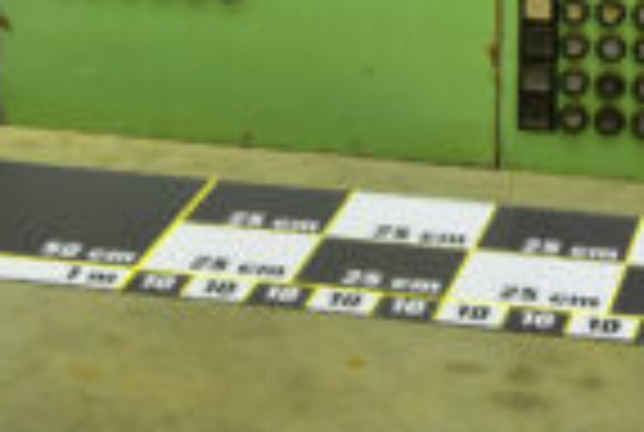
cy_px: -436
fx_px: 2850
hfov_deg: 12.9
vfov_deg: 8.2
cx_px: 176
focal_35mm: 159
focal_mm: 38
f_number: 8
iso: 500
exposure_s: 1/60
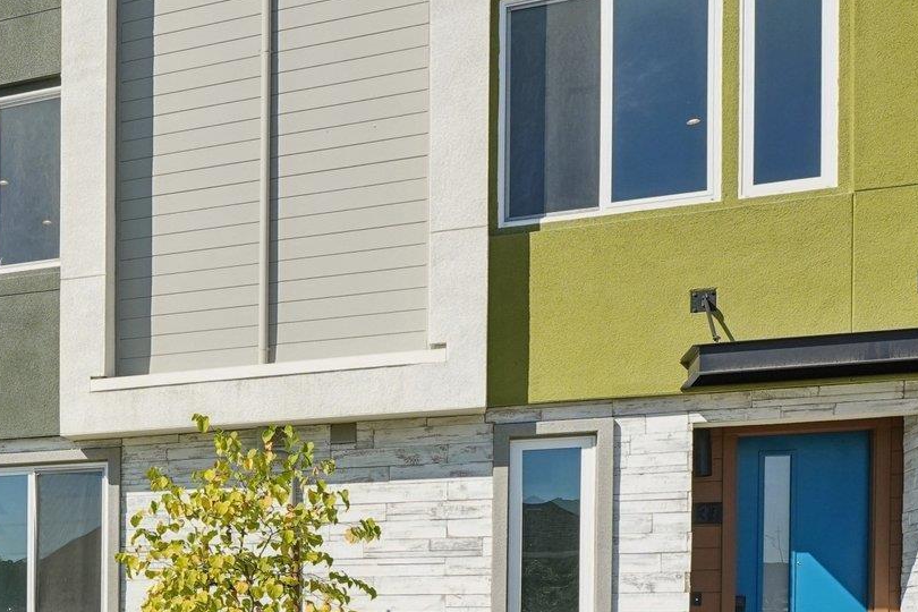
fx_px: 1096
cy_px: 406
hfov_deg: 38.4
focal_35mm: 43
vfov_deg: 31.0
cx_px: -67
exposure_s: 1/1000
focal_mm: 17
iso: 640
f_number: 8
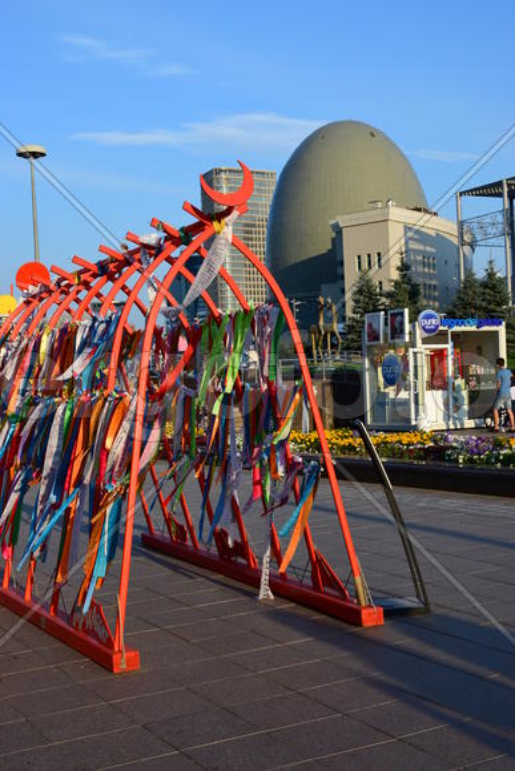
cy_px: 386
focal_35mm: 48
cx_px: 258
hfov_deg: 28.1
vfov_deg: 41.1
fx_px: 1029
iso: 100
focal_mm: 32
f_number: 9
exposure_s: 1/125
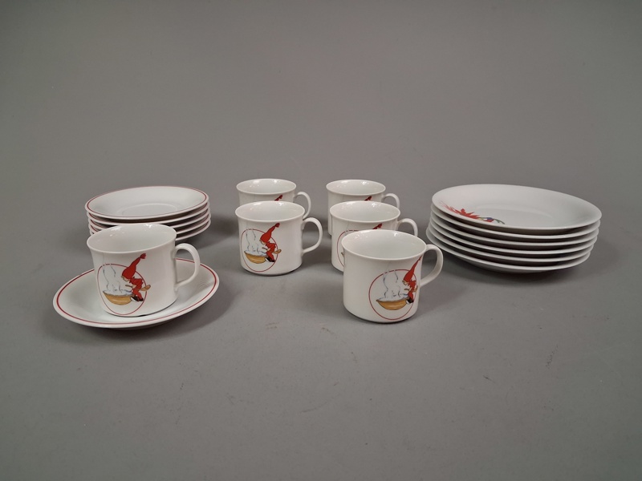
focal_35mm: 27
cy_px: 240
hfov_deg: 65.3
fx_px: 501
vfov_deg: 51.4
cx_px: 321
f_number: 1.8
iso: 320
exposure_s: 1/100
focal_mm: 4
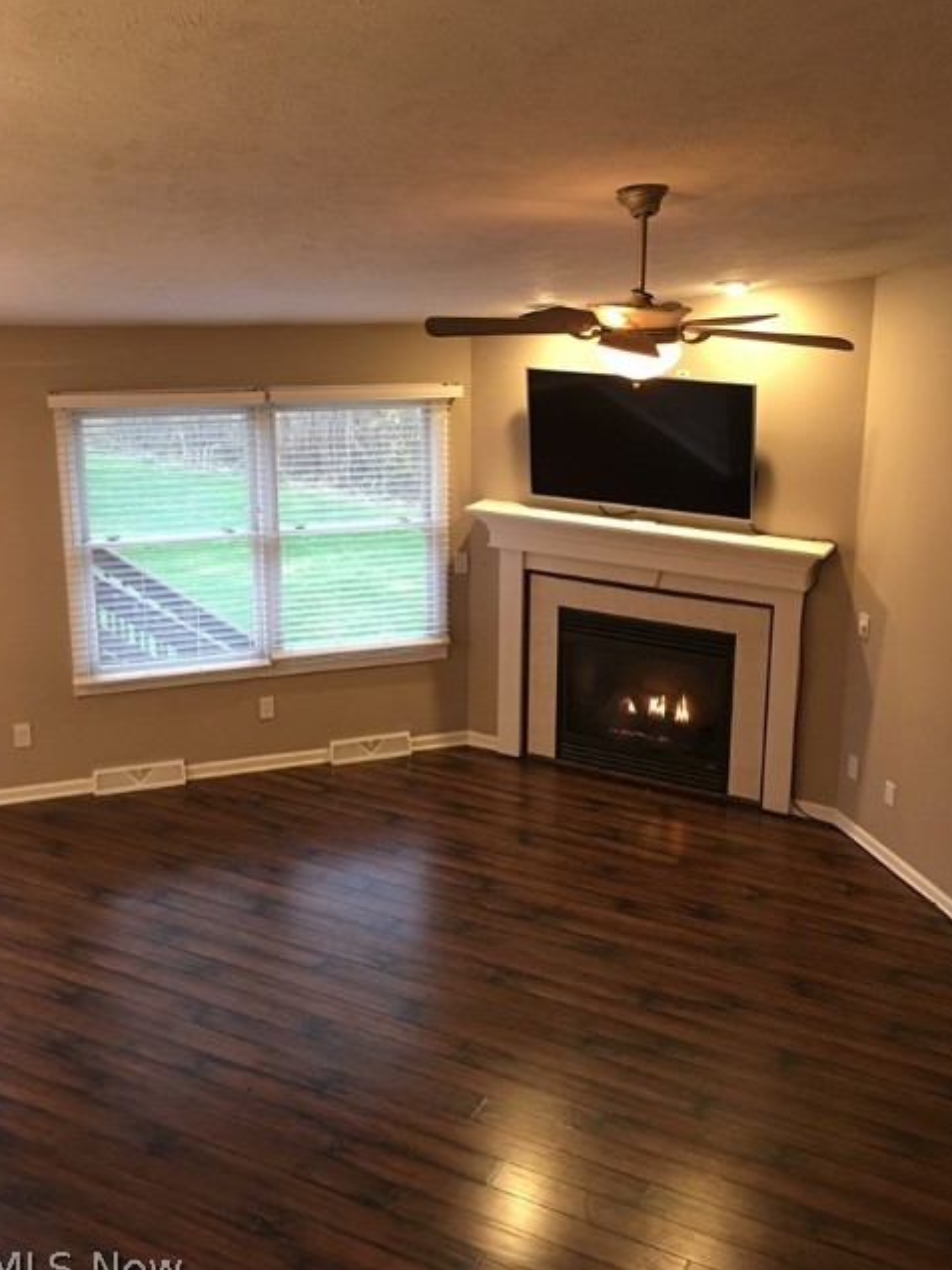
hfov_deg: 40.6
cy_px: 535
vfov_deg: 52.4
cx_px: 551
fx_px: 1283
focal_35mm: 35
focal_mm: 4.15
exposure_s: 1/15
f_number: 2.2
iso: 64
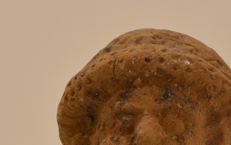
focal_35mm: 176
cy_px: 185
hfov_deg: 11.9
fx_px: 1108
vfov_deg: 7.4
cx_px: 128
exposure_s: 1.6
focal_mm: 40
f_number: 25
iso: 160
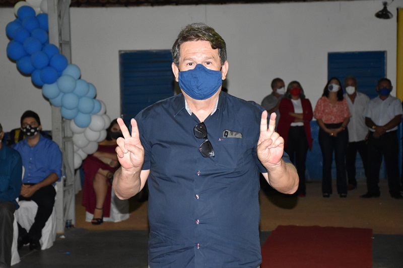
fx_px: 940
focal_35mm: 84
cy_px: 134
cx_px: 202
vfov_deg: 16.3
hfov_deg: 24.2
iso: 3200
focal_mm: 56
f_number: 5.6
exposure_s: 1/200
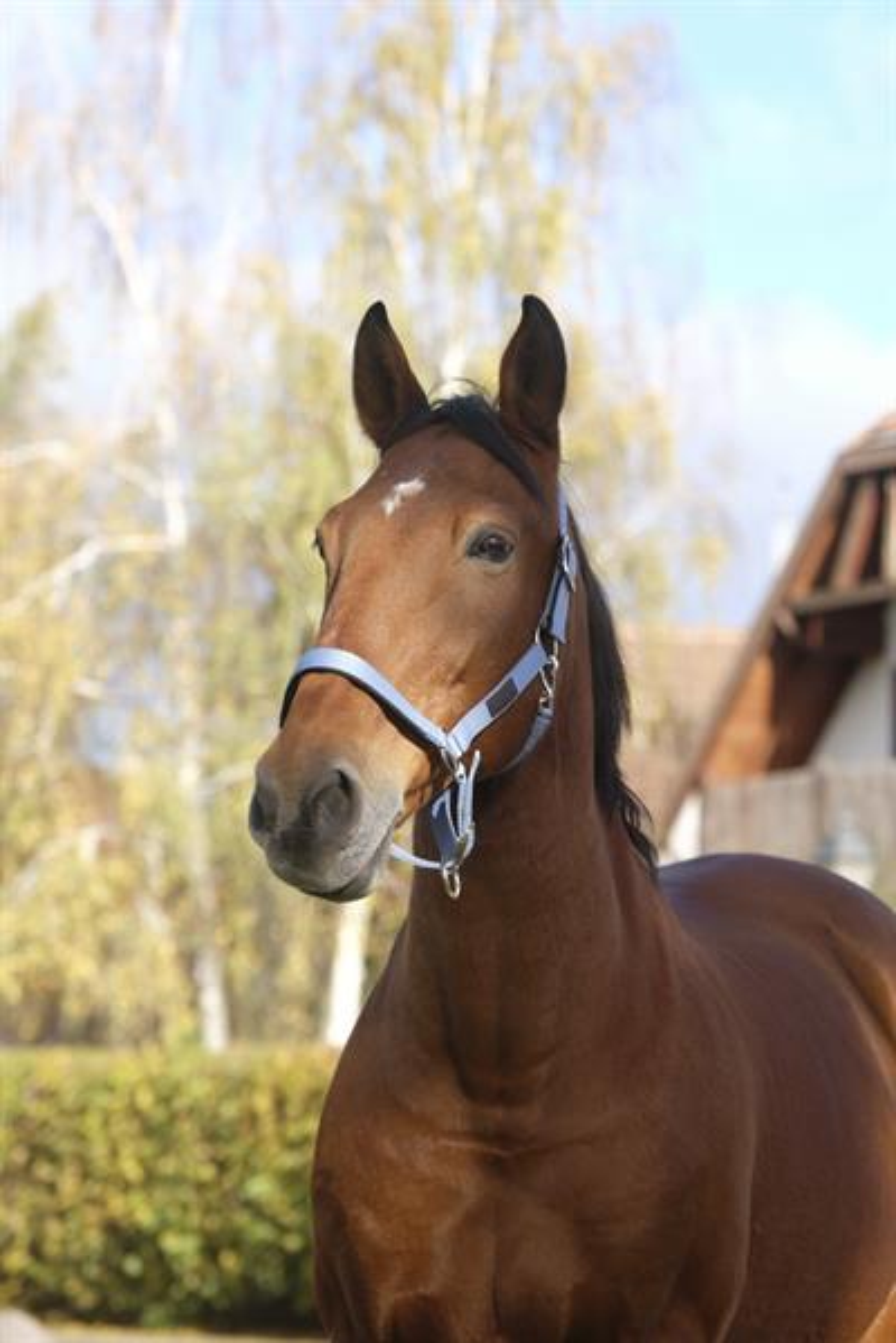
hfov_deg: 9.5
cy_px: 672
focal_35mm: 144
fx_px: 5369
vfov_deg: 14.2
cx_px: 448
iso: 800
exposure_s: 1/2000
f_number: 4.5
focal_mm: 96.2
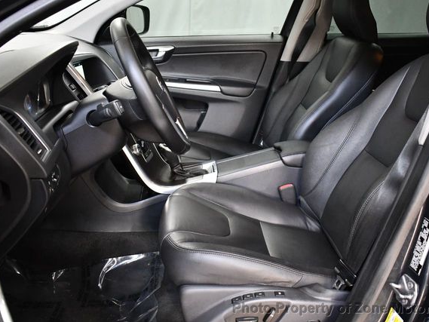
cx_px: 222
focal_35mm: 39
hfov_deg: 47.8
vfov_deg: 36.8
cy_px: 161
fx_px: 483
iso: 2800
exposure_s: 1/125
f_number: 3.5
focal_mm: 18
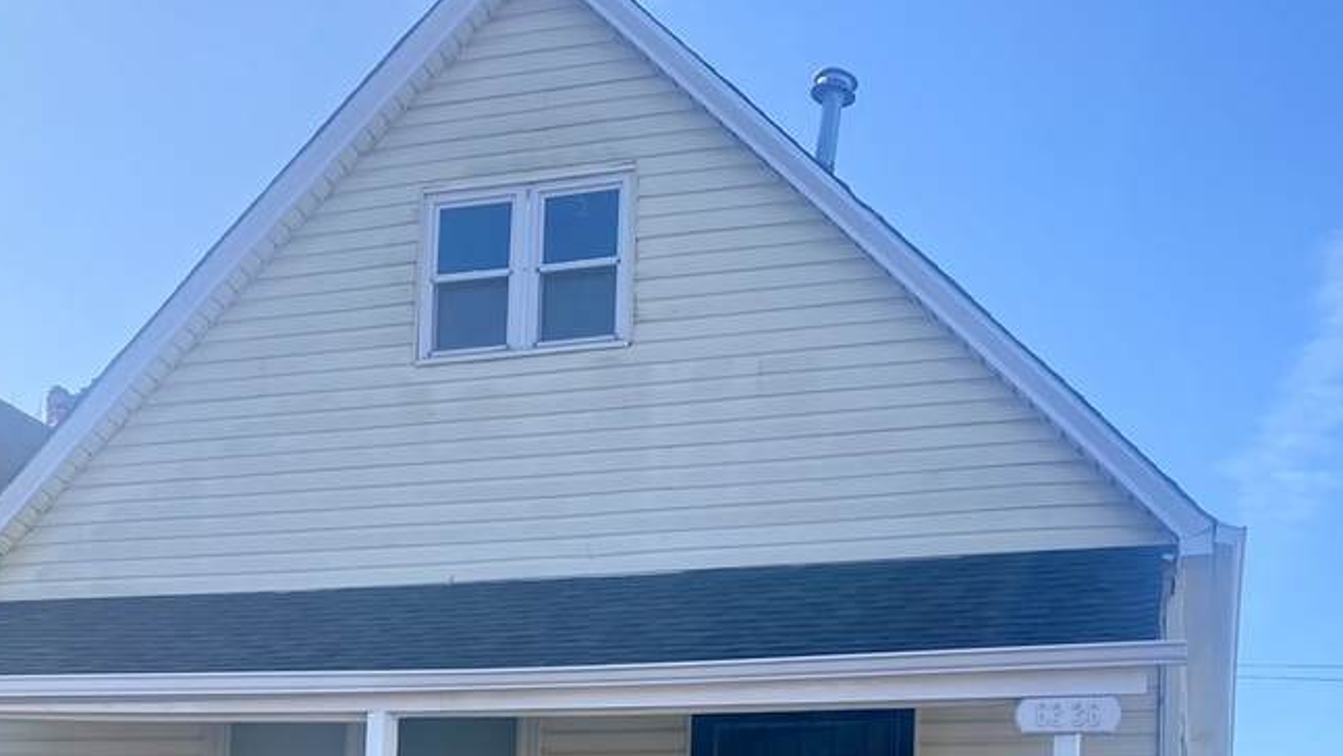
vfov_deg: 20.0
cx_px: 506
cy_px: 924
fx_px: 1994
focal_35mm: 56
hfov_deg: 37.0
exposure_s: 1/1287
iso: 32
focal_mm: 4.25
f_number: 1.8
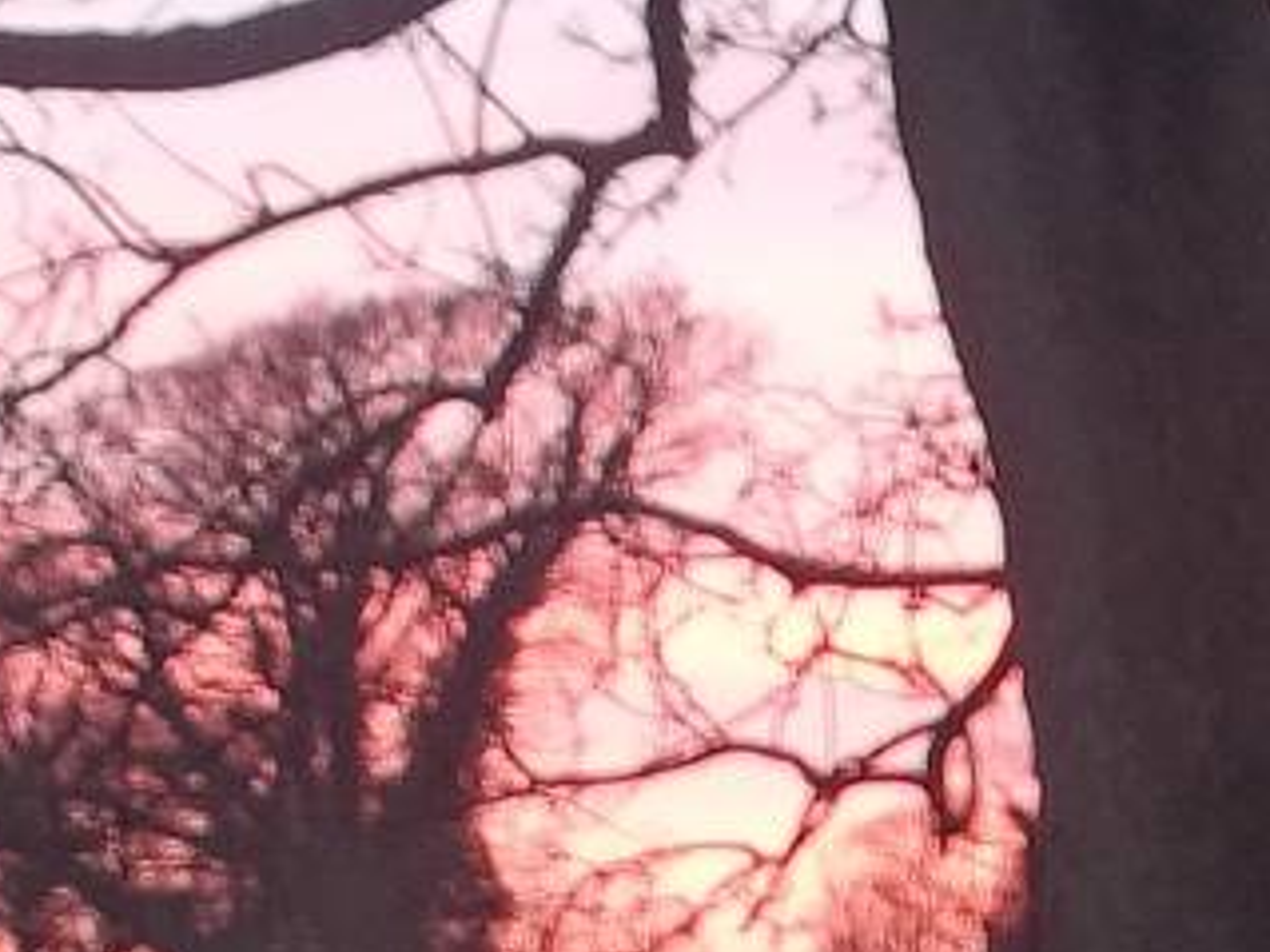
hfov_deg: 8.5
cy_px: 1836
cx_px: 1151
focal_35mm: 231
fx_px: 8472
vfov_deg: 6.3
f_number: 3.7
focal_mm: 8.3
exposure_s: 1/2
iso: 80
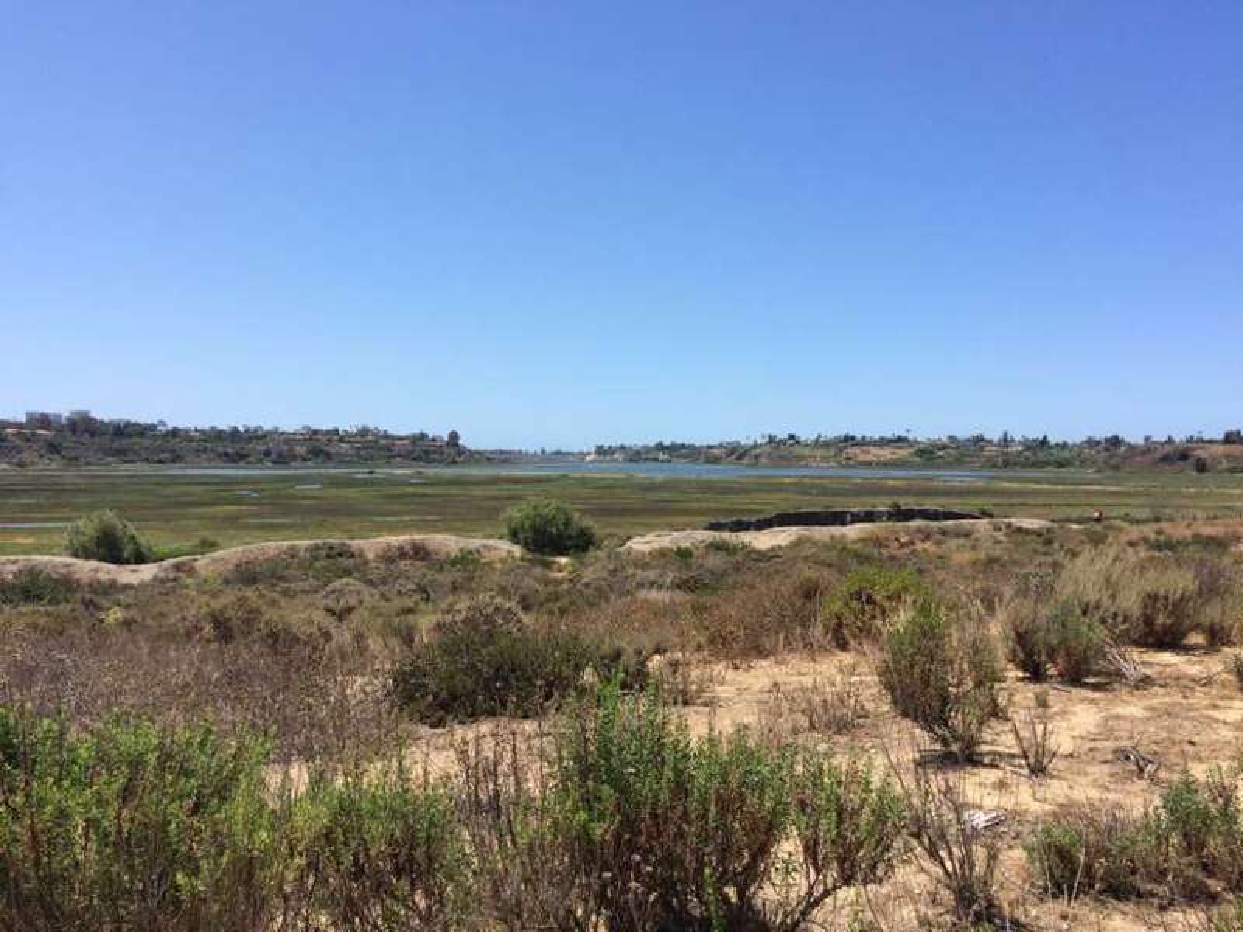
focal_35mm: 29
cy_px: 466
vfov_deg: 48.2
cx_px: 622
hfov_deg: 61.7
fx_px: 1041
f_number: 2.2
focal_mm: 4.15
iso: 32
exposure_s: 1/2415
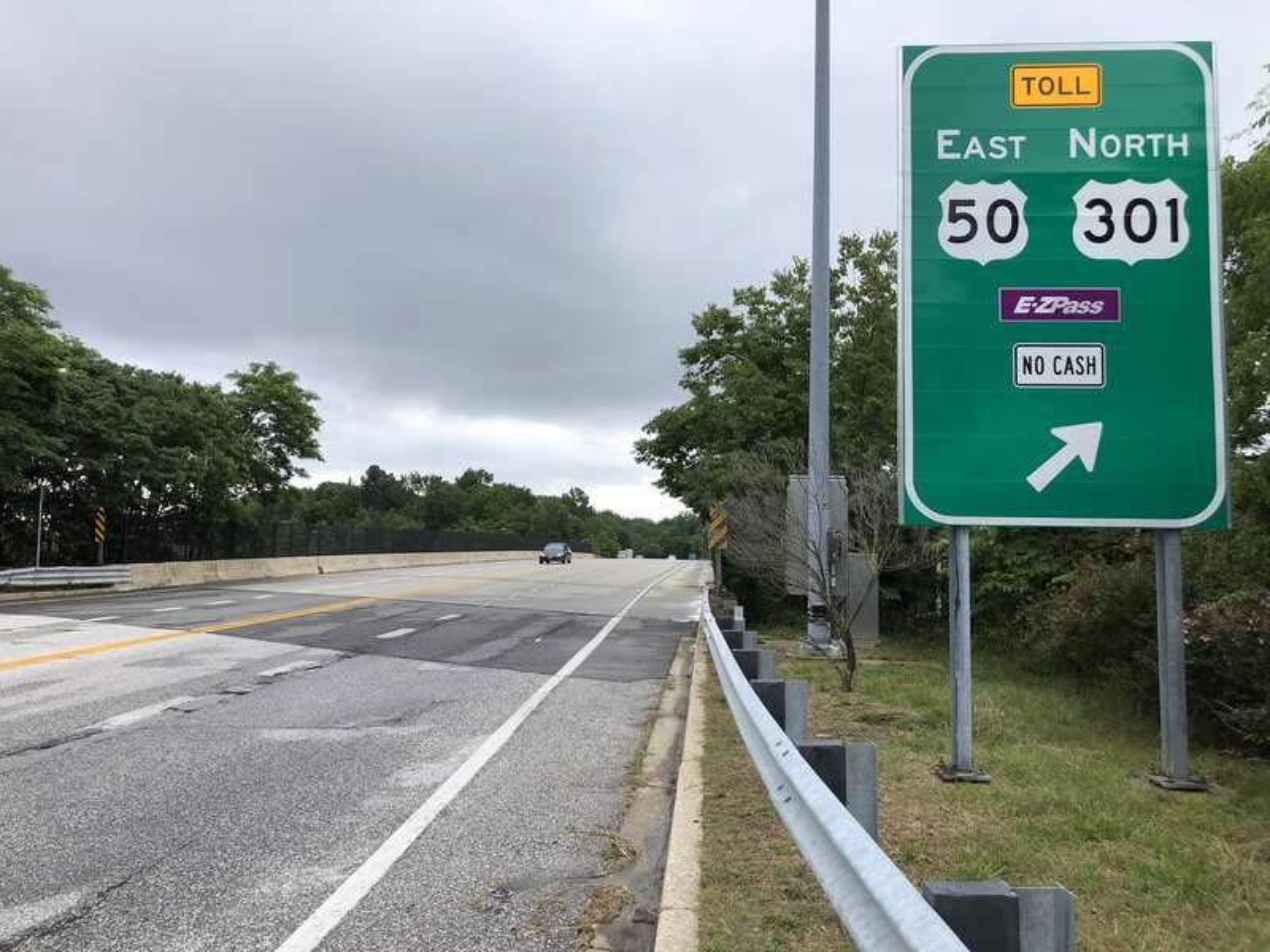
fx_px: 1027
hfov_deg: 63.4
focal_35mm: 28
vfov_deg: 49.7
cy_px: 476
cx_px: 635
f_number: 1.8
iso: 20
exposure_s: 1/534
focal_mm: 4
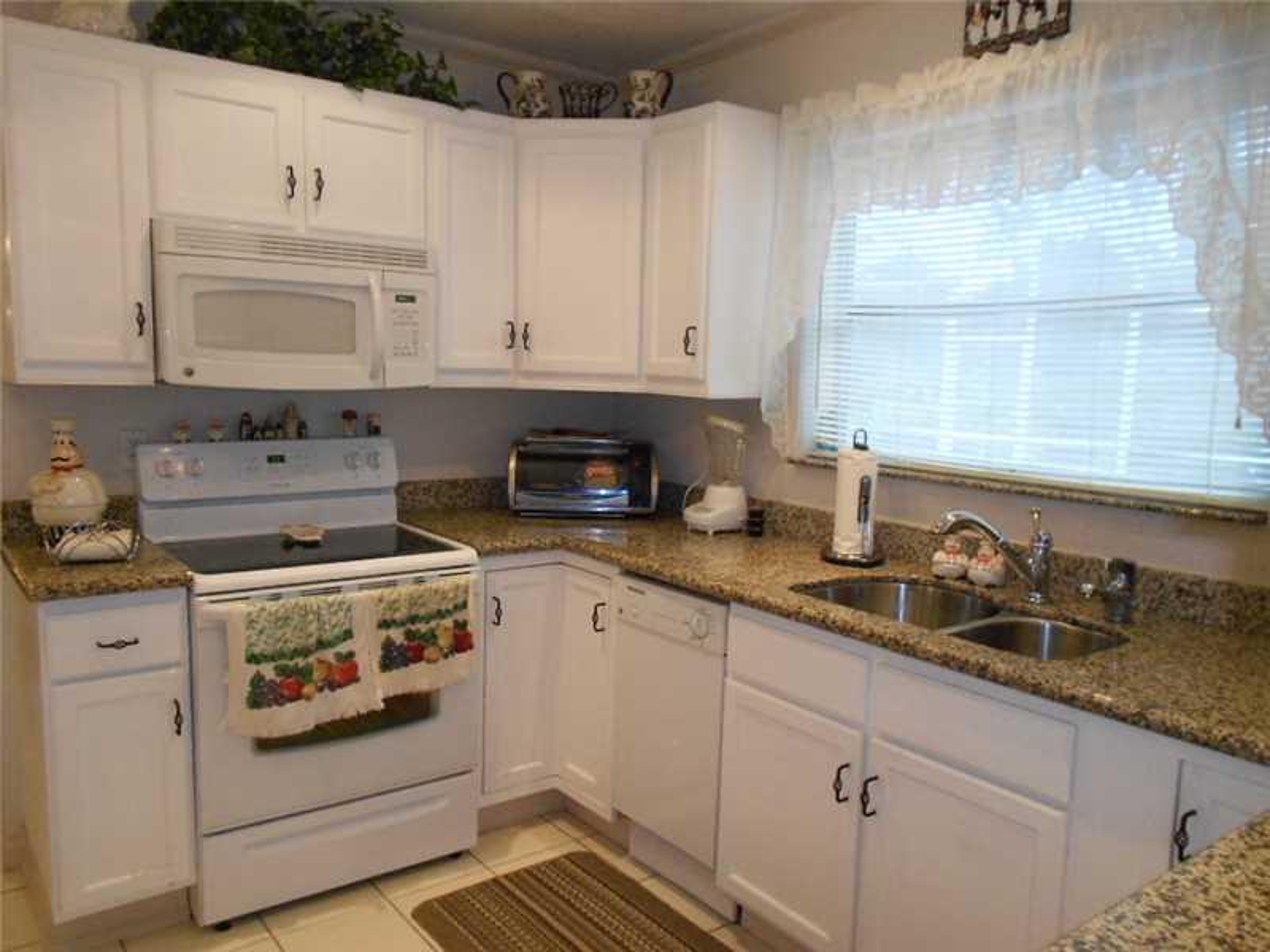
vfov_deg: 53.1
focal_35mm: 26
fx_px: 954
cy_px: 476
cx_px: 635
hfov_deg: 67.3
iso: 320
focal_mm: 4.6
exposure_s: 1/30
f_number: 3.2
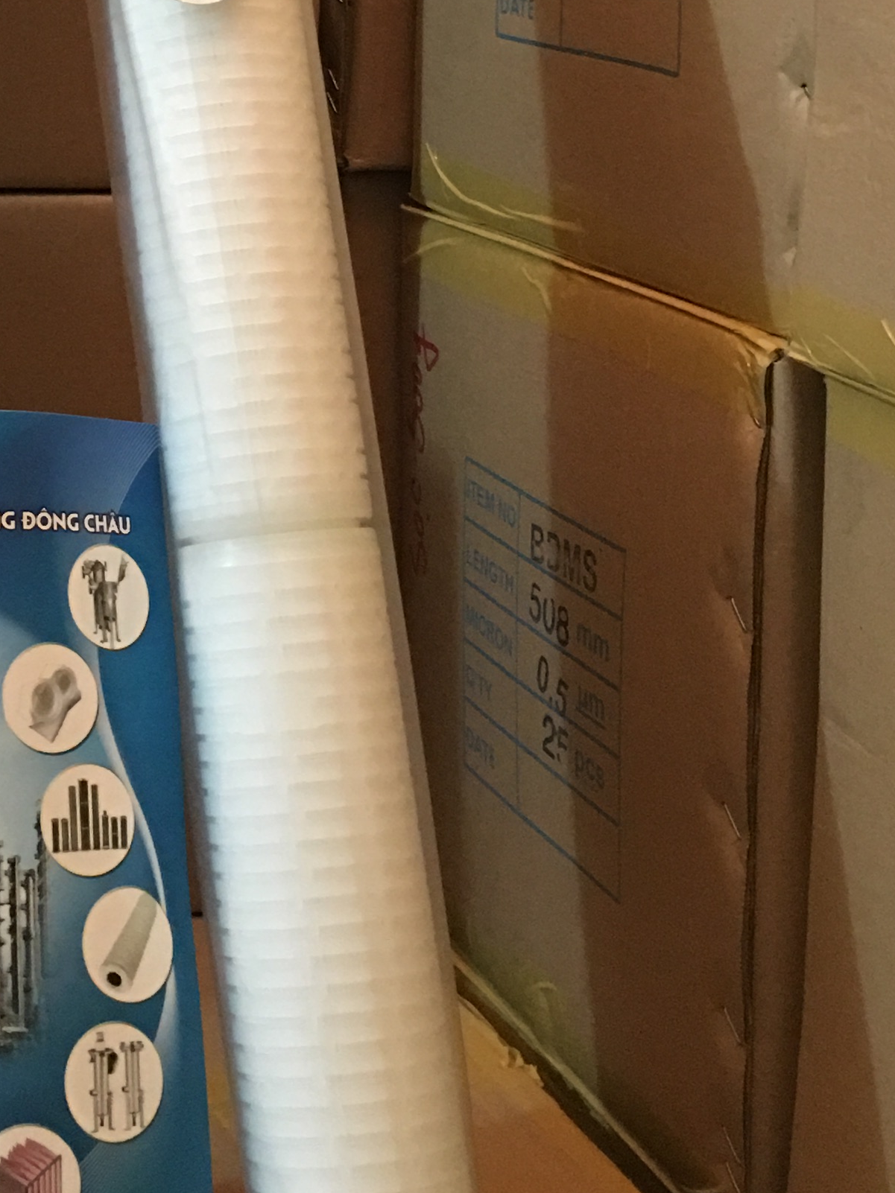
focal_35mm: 73
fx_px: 2517
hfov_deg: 19.5
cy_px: 4
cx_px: -27
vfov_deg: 25.4
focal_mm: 4.15
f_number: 2.2
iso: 125
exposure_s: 1/8
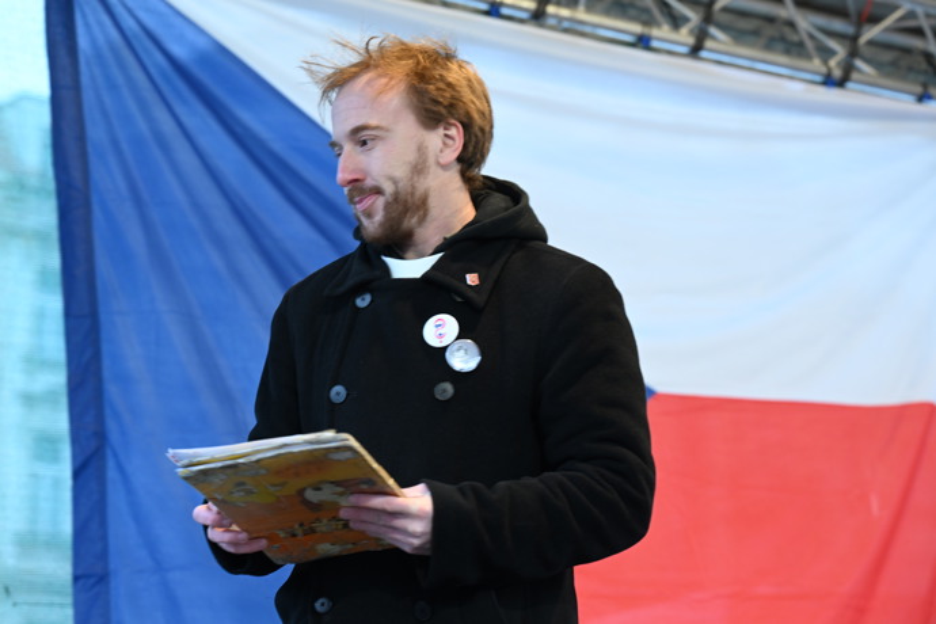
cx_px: 468
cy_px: 312
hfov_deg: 23.4
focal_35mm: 87
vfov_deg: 15.7
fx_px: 2262
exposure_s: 1/125
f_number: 4.5
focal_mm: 87
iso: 1600
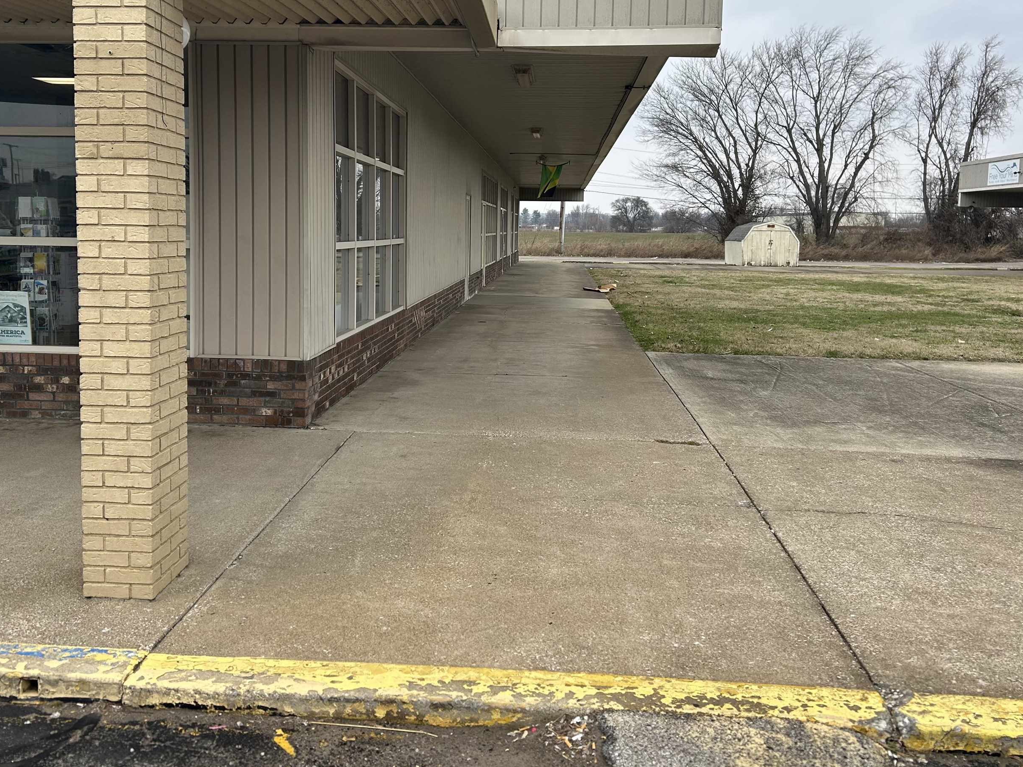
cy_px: 298
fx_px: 975
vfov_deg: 42.7
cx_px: 471
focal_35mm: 33
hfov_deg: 55.3
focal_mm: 5.7
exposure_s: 1/723
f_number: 1.5
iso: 50
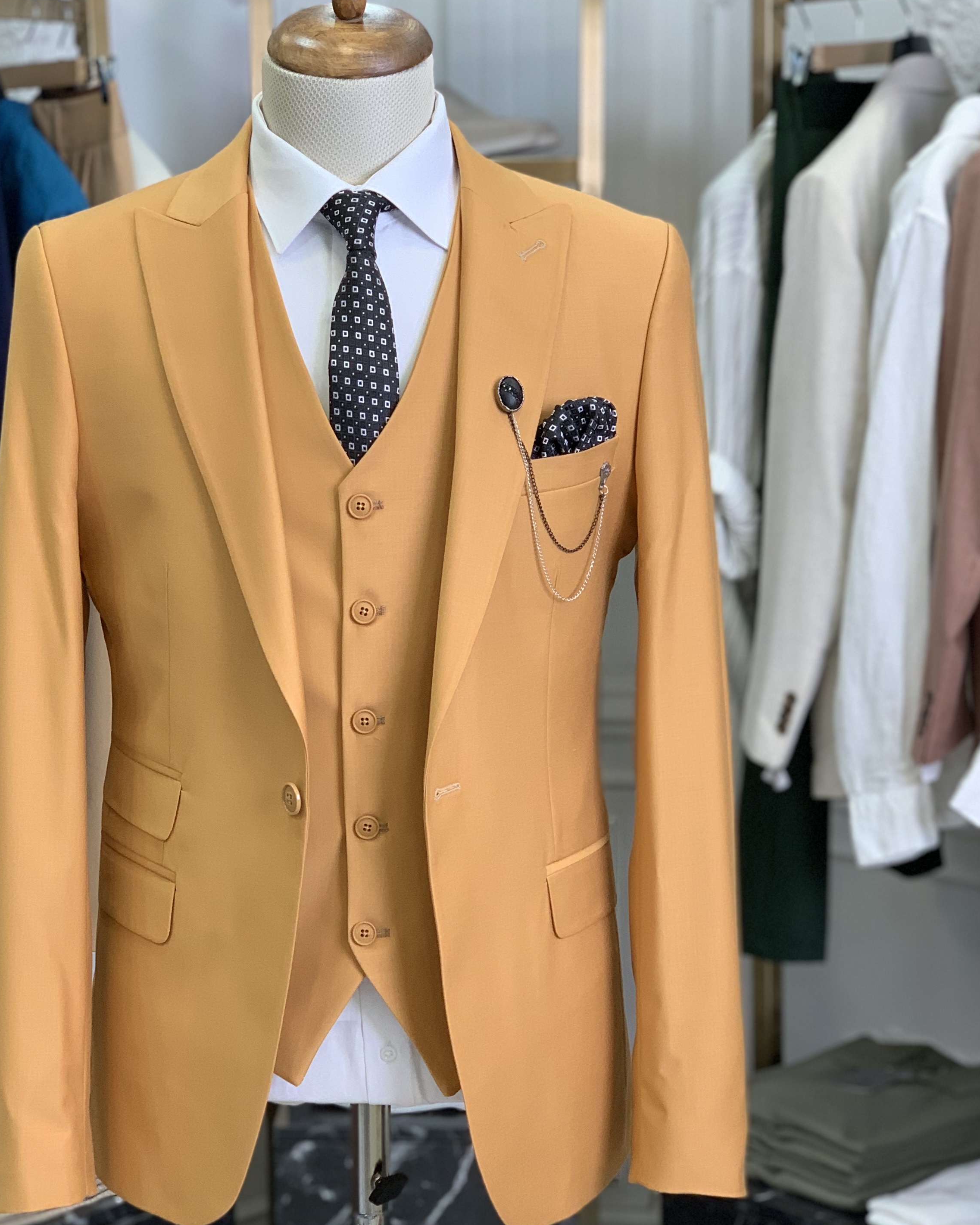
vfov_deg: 26.4
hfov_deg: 21.2
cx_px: 399
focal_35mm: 72
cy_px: 644
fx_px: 2610
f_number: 2.4
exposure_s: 1/122
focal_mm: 6
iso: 100
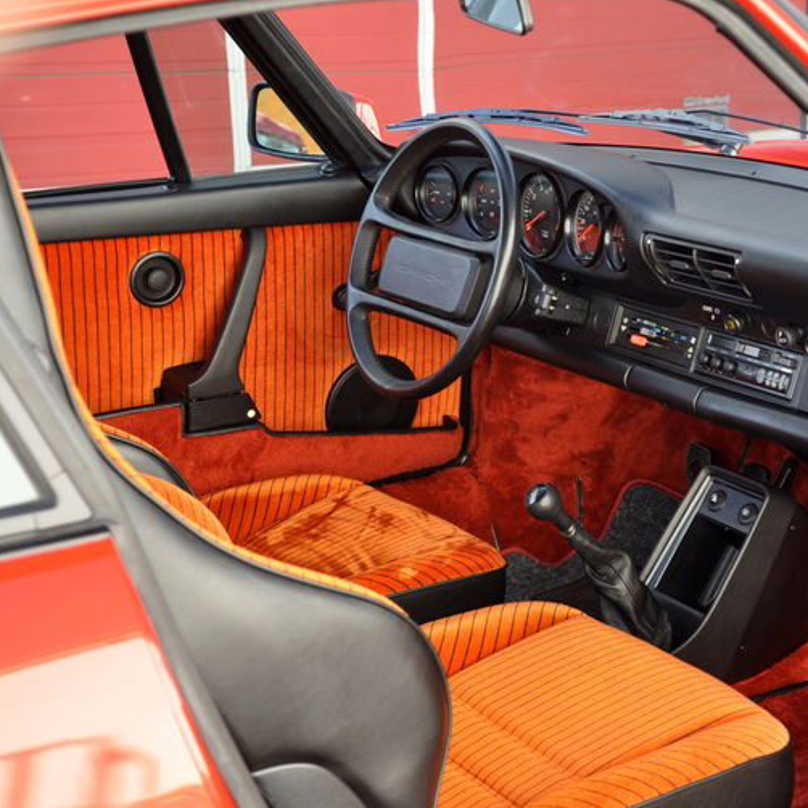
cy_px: 399
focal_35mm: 74
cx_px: 607
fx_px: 1954
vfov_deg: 23.4
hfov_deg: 23.1
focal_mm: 38
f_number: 5
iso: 500
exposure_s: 1/100
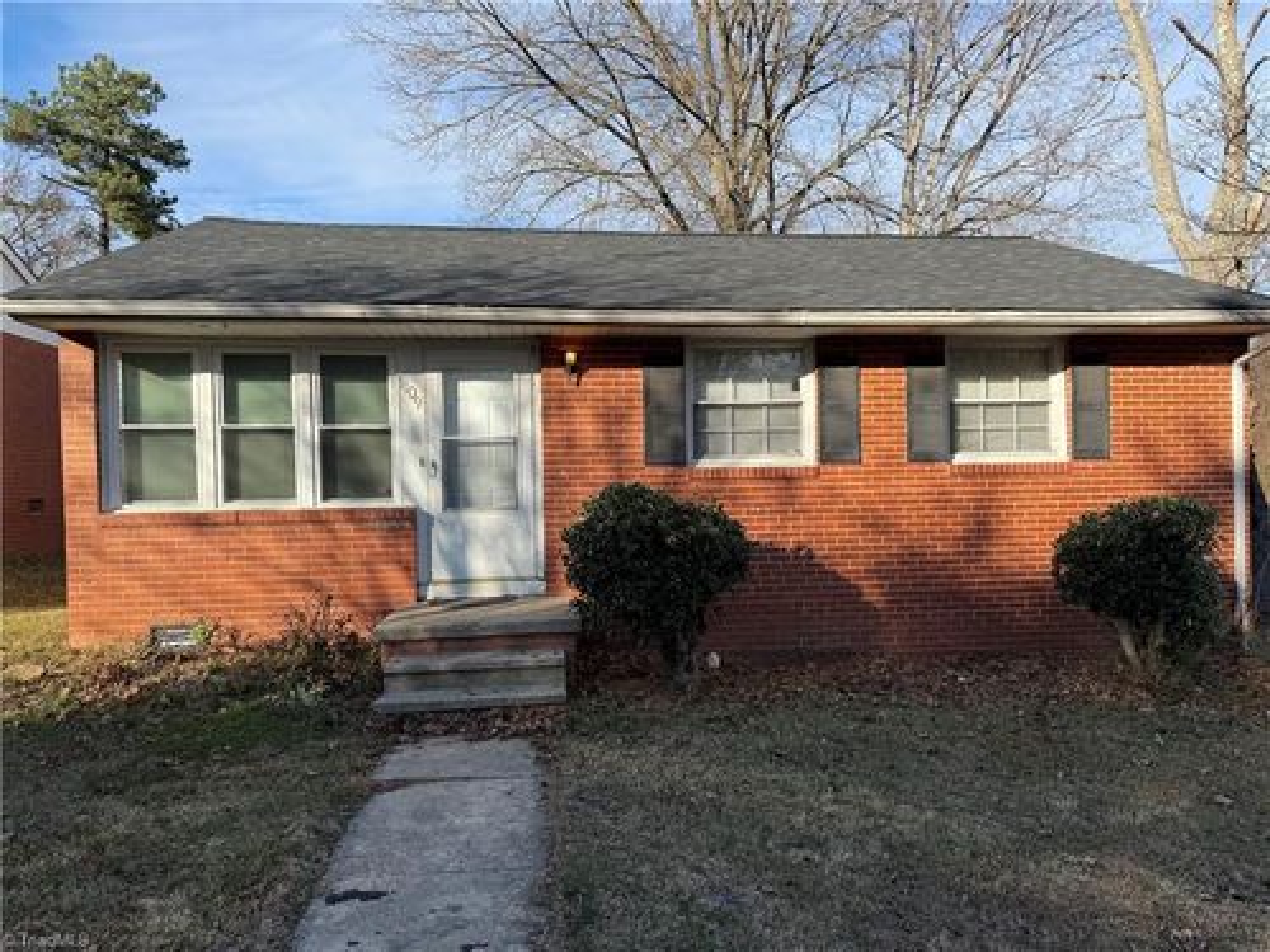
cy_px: 476
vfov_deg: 56.8
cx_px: 635
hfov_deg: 71.6
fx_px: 881
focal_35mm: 24
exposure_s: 1/2000
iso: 80
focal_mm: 6.76
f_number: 1.78
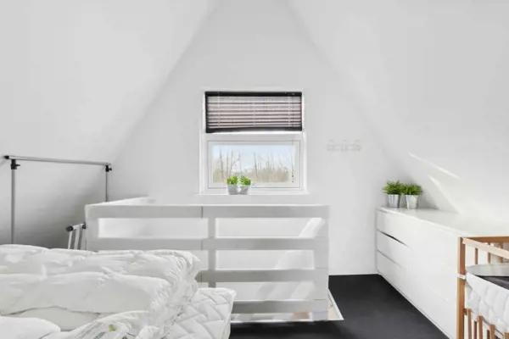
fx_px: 254
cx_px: 254
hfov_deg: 90.0
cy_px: 170
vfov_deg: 67.4
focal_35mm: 18
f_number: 11
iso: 320
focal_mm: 12
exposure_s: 1/8
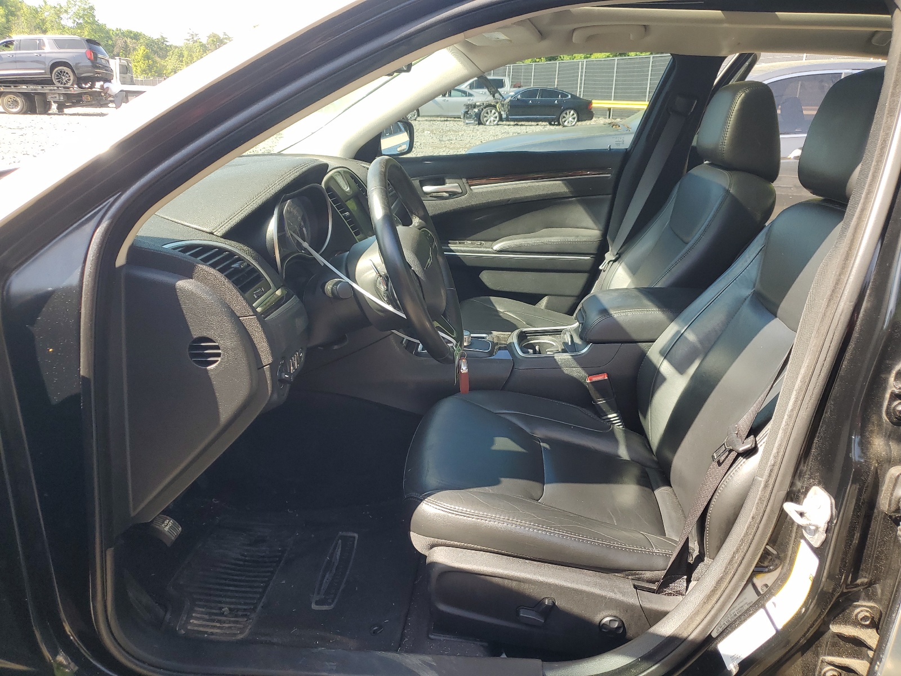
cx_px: 450
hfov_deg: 67.3
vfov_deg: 53.1
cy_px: 338
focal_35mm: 26
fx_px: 677
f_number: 1.5
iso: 50
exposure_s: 1/333
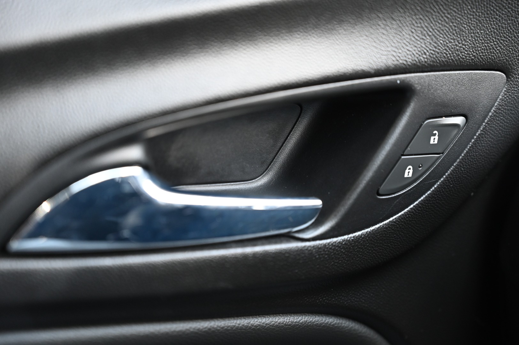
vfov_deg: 19.4
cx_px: 260
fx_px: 1008
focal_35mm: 70
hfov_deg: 28.9
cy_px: 172
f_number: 4
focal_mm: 70
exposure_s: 1/125
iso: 2000
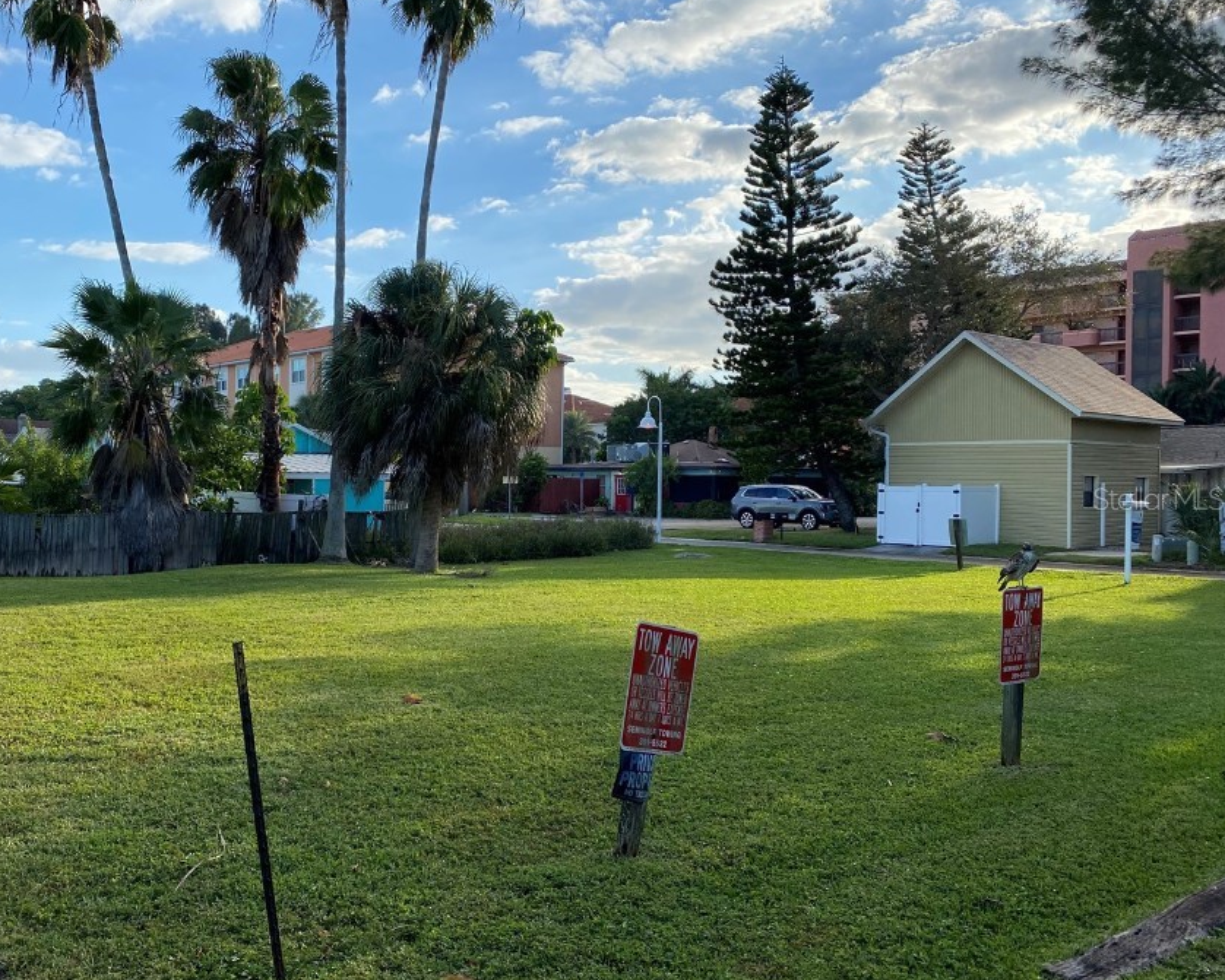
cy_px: 498
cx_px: 482
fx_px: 1124
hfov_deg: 56.7
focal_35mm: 31
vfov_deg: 47.1
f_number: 1.8
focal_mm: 4.25
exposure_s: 1/2028
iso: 32
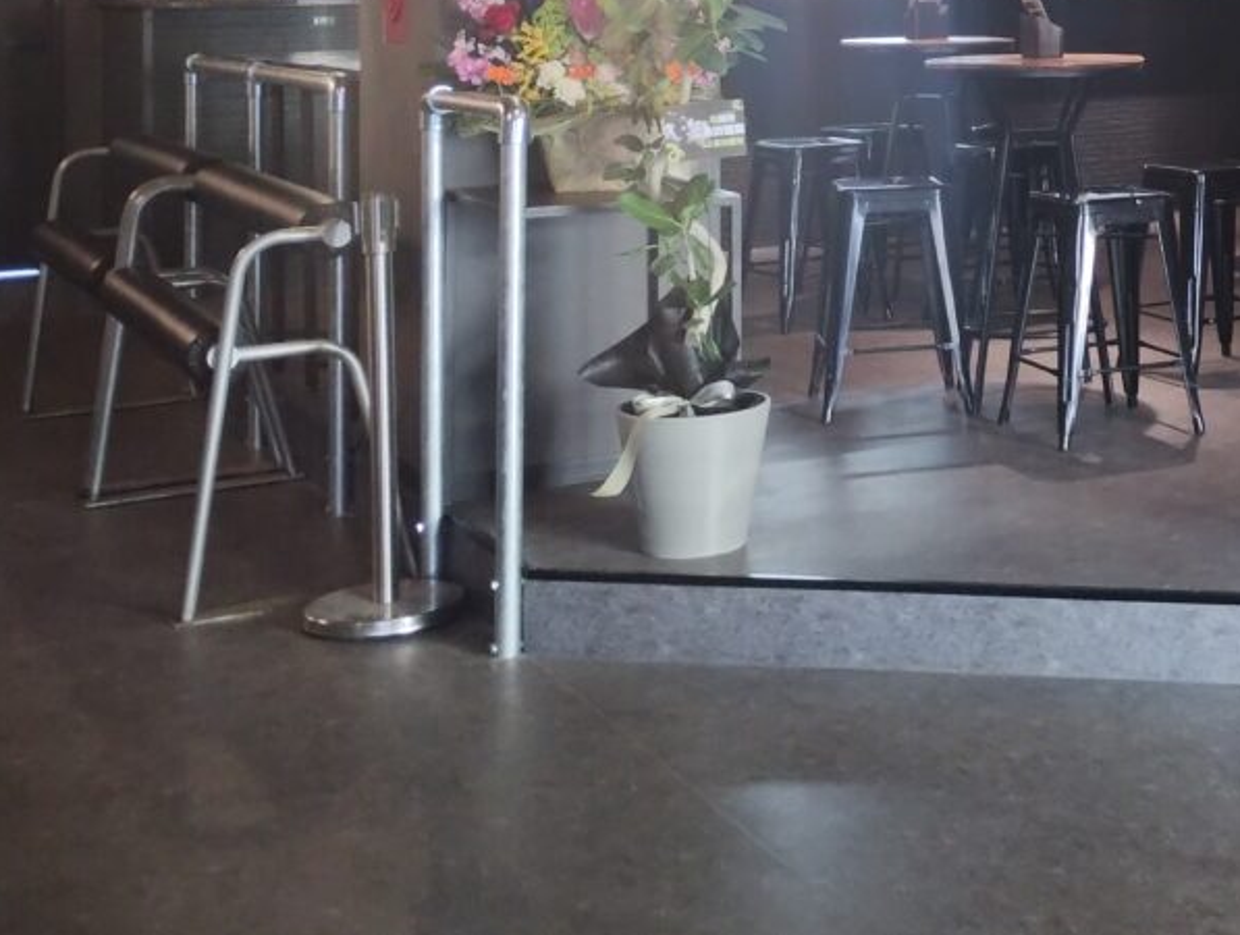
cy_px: -44
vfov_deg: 23.3
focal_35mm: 60
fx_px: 2153
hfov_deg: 29.4
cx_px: 1319
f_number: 1.8
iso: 1069
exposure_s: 1/40
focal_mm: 4.27
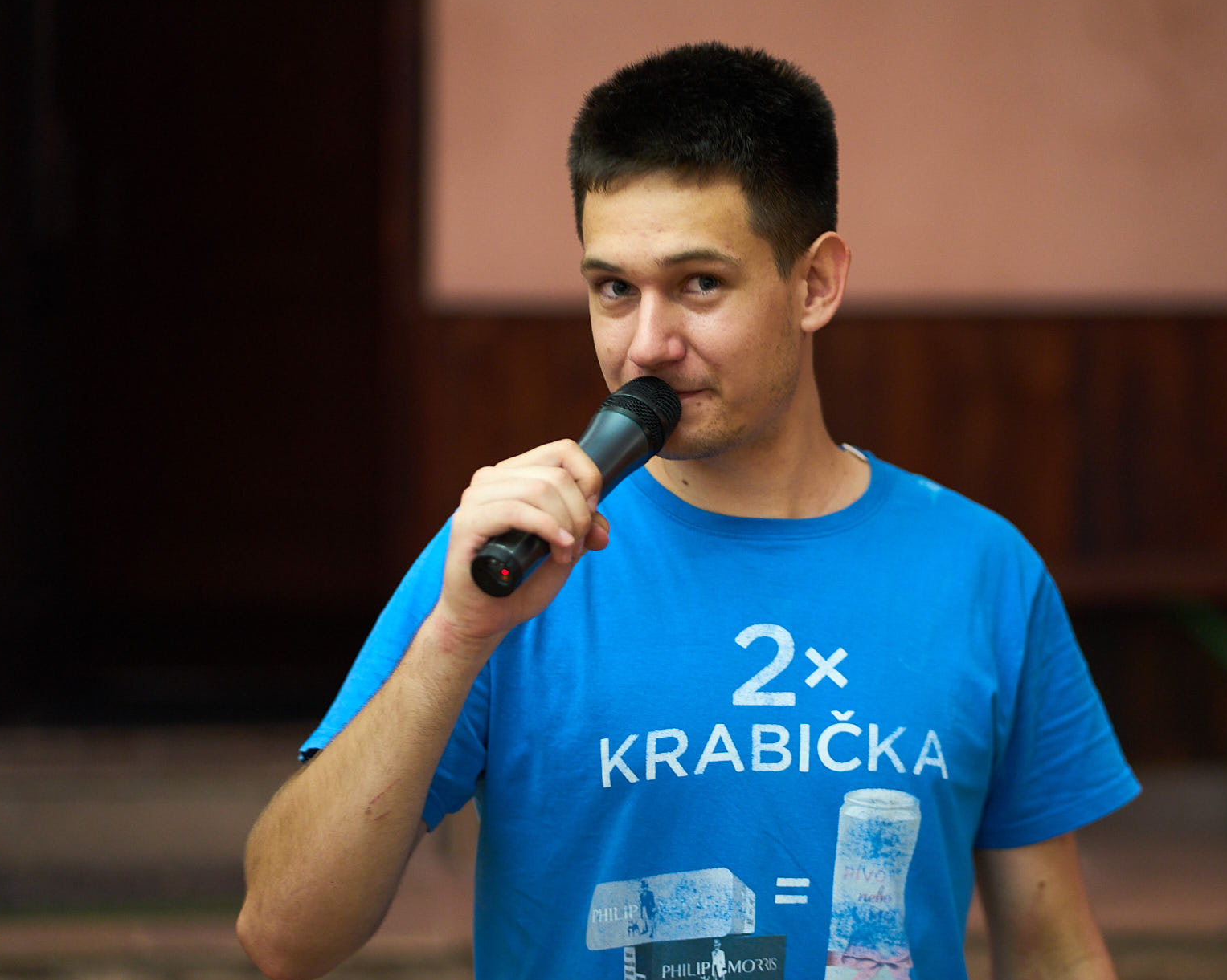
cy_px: 480
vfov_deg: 14.4
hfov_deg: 17.9
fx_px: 3885
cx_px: 786
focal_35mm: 107
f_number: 1.8
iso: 800
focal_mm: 85
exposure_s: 1/100
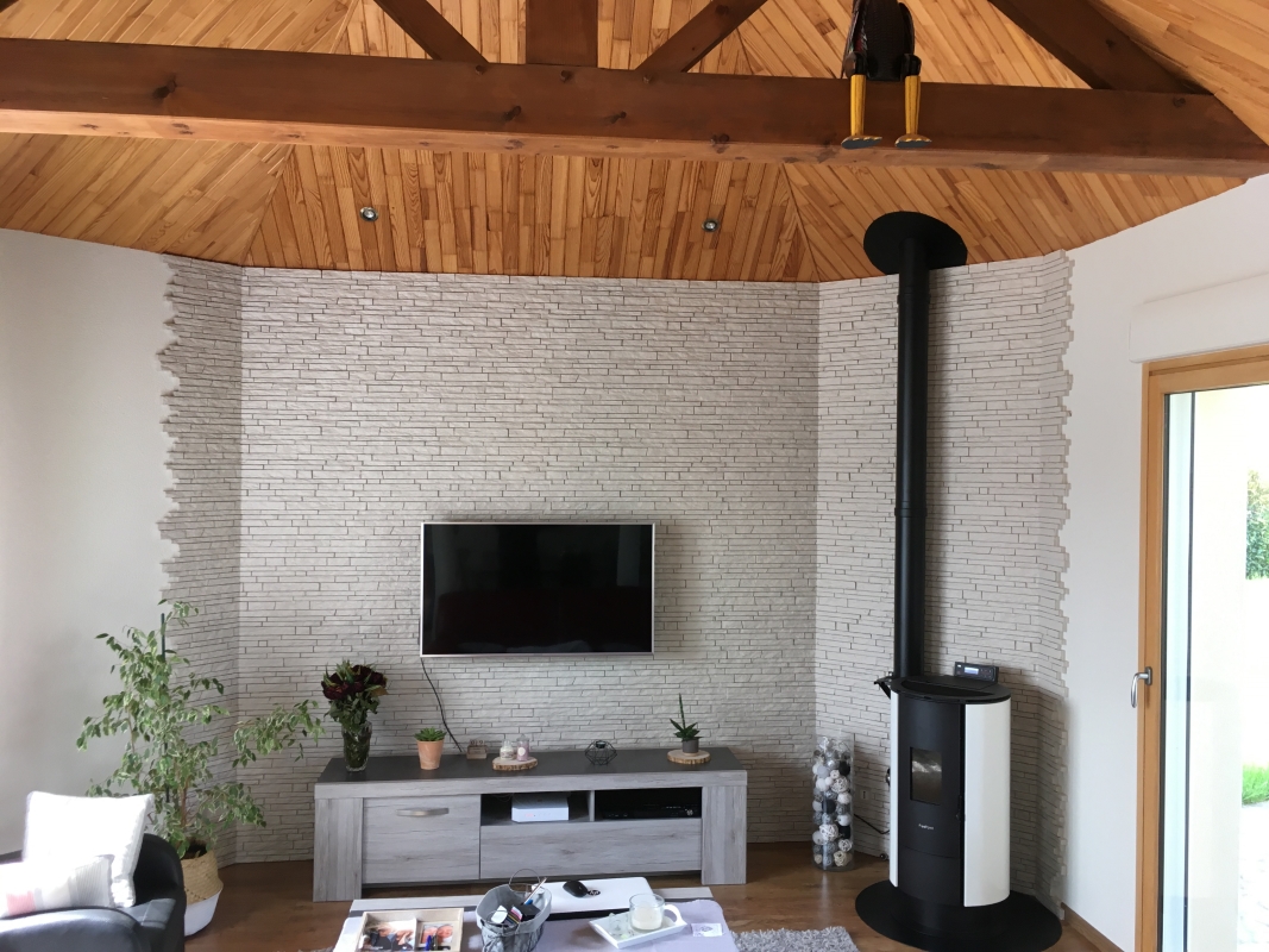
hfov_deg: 61.7
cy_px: 476
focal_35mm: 29
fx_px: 1063
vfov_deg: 48.2
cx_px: 634
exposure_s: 1/33
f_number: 2.2
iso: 25
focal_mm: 4.15
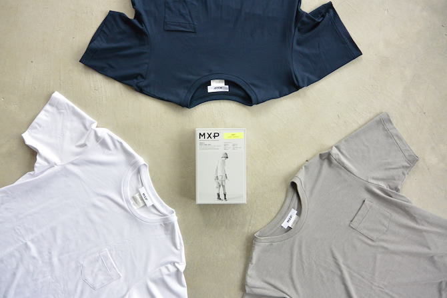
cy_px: 149
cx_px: 224
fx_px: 360
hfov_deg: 63.6
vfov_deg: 45.0
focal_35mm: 29
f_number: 3.5
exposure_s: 1/125
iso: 500
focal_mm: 11
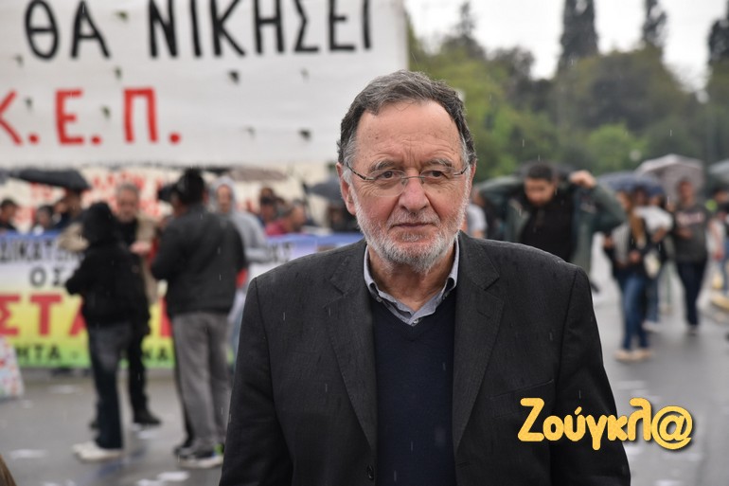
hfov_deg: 17.1
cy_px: 243
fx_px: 2429
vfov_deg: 11.4
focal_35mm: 120
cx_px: 364
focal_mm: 120
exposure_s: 1/500
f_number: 6.3
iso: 400
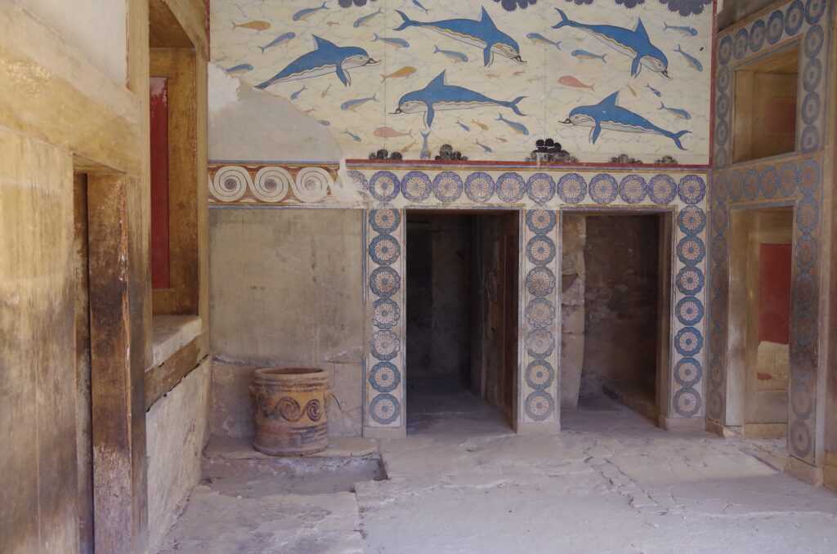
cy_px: 277
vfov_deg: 36.7
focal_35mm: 36
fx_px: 835
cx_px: 418
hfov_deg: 53.2
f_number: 5.6
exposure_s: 1/60
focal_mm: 24
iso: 1600
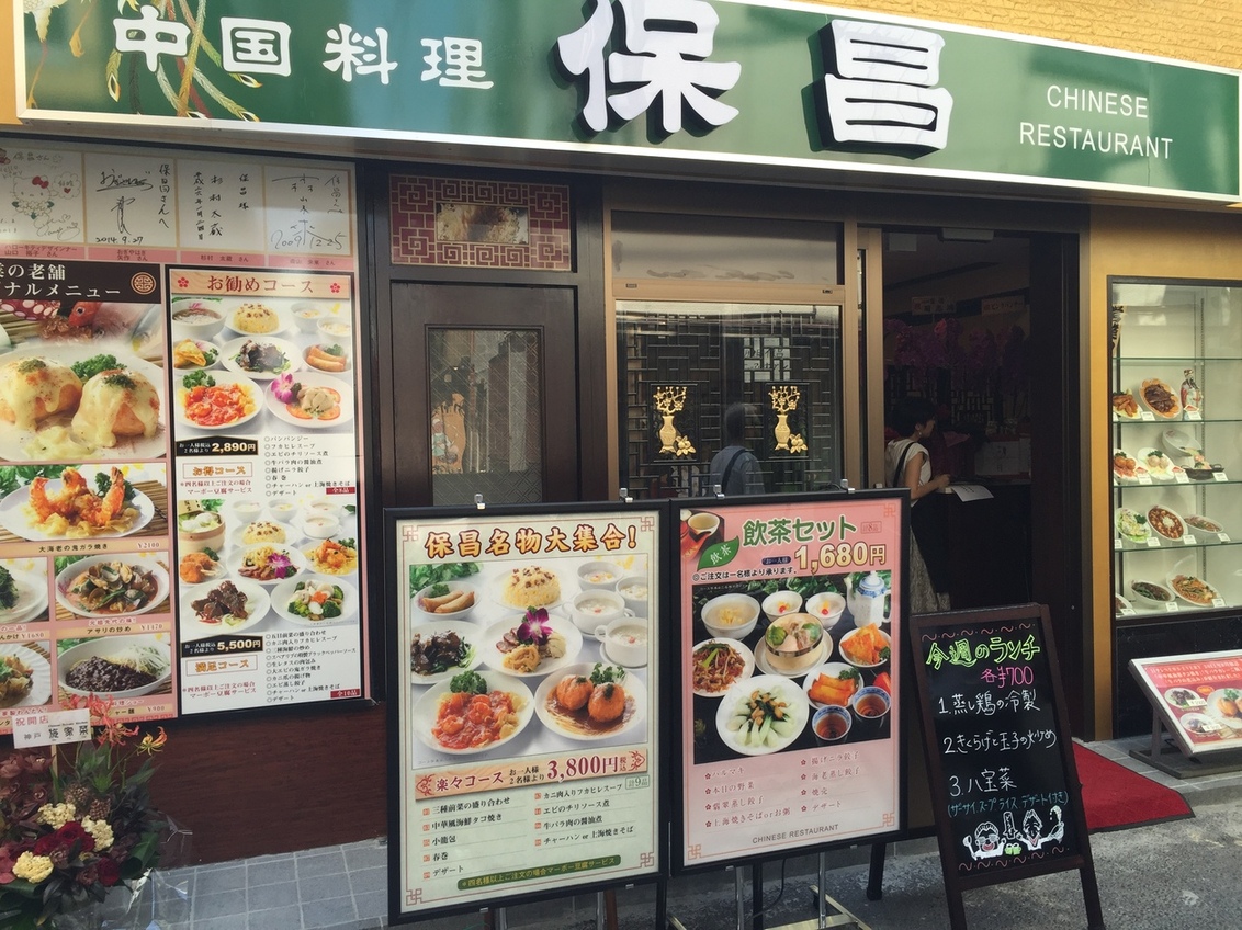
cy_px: 465
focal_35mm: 29
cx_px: 621
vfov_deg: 48.2
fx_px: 1040
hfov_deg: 61.7
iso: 32
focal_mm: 4.15
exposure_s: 1/252
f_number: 2.2
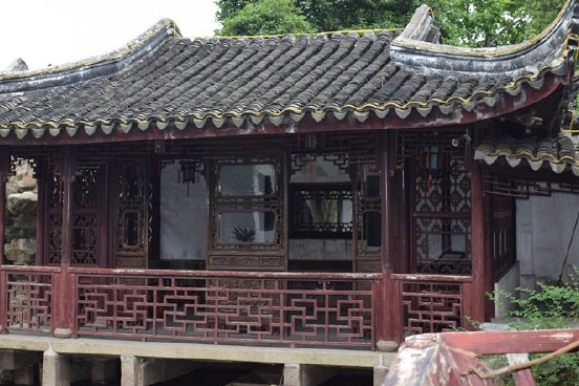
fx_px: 944
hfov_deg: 34.1
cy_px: 123
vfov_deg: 23.0
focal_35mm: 59
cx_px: 277
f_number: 5.6
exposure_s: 1/125
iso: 250
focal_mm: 27
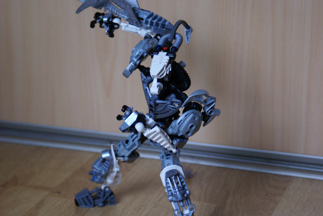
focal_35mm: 105
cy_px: 108
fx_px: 943
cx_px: 162
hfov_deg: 19.4
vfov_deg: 13.1
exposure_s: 1/8
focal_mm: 70
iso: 400
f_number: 5.6
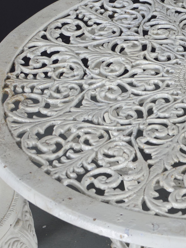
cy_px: 78
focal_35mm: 125
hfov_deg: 11.6
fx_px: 897
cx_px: 218
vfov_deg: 15.7
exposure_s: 1/125
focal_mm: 35
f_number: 6.3
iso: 100
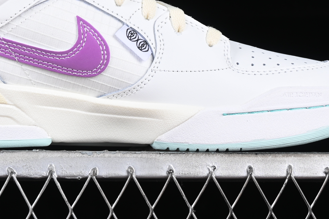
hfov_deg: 13.1
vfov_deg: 8.8
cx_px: 101
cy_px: 15
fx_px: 1426
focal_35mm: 156
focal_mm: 50
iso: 160
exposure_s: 1/80
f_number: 8
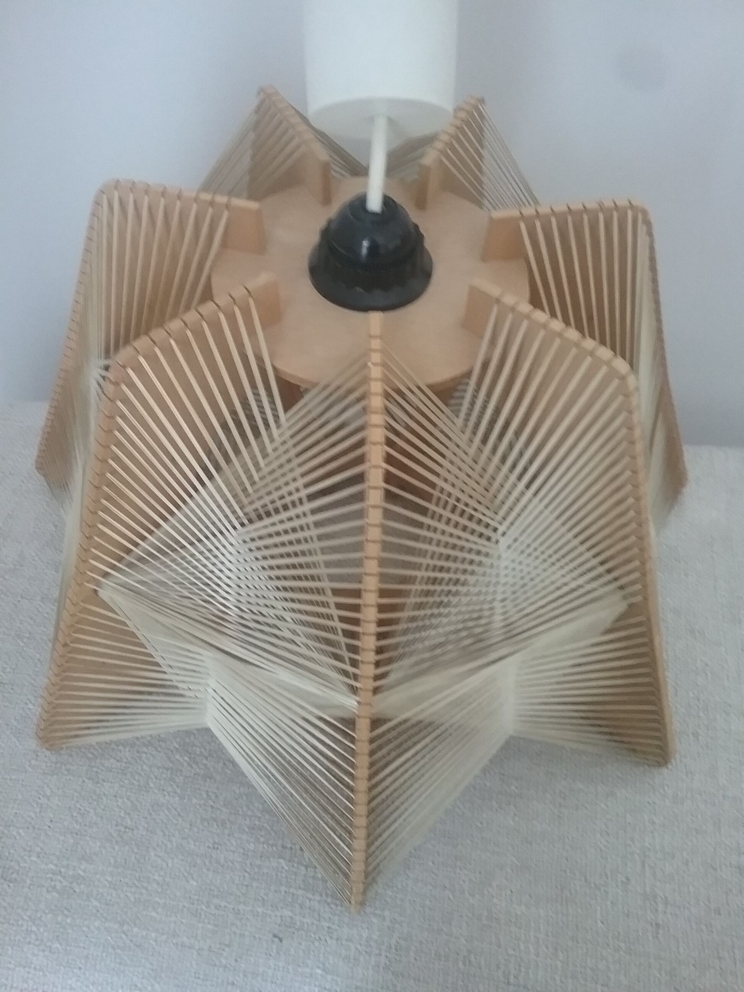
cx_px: 372
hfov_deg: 45.4
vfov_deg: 58.4
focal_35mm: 31
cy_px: 496
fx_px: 888
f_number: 2.2
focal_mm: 3.3
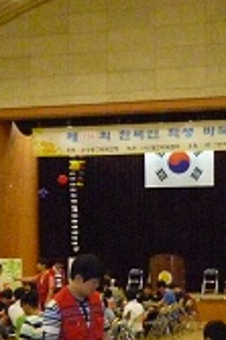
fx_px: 811
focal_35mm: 86
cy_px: 266
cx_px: 84
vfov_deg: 23.4
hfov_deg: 15.8
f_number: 3.1
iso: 1000
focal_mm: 4.5
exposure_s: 1/60
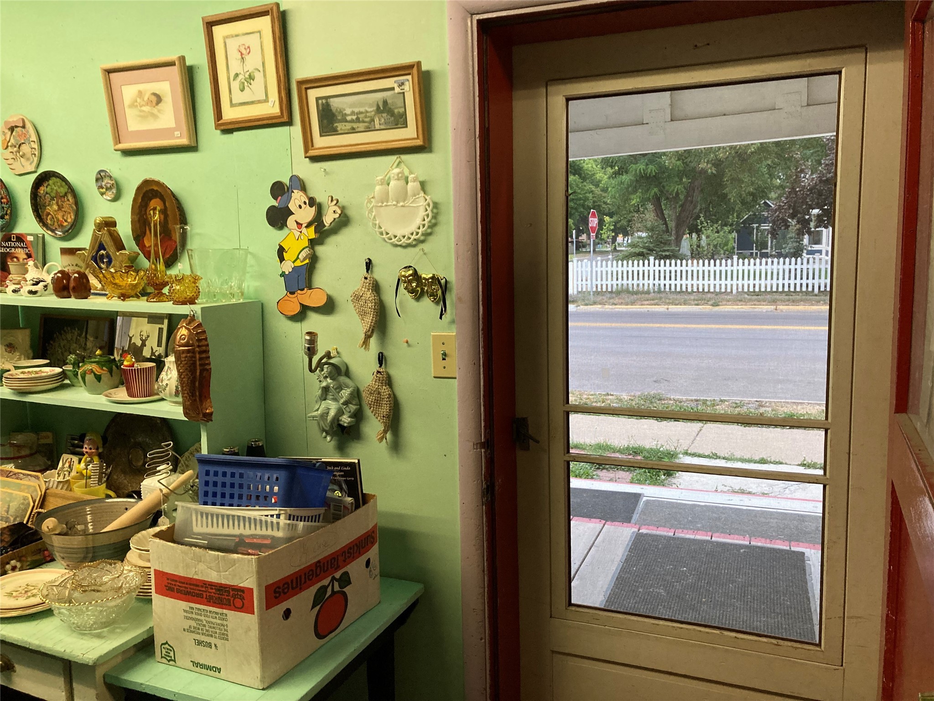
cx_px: 467
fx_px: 755
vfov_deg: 49.7
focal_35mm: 28
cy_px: 350
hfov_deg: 63.4
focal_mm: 3.99
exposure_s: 1/60
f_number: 1.8
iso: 250
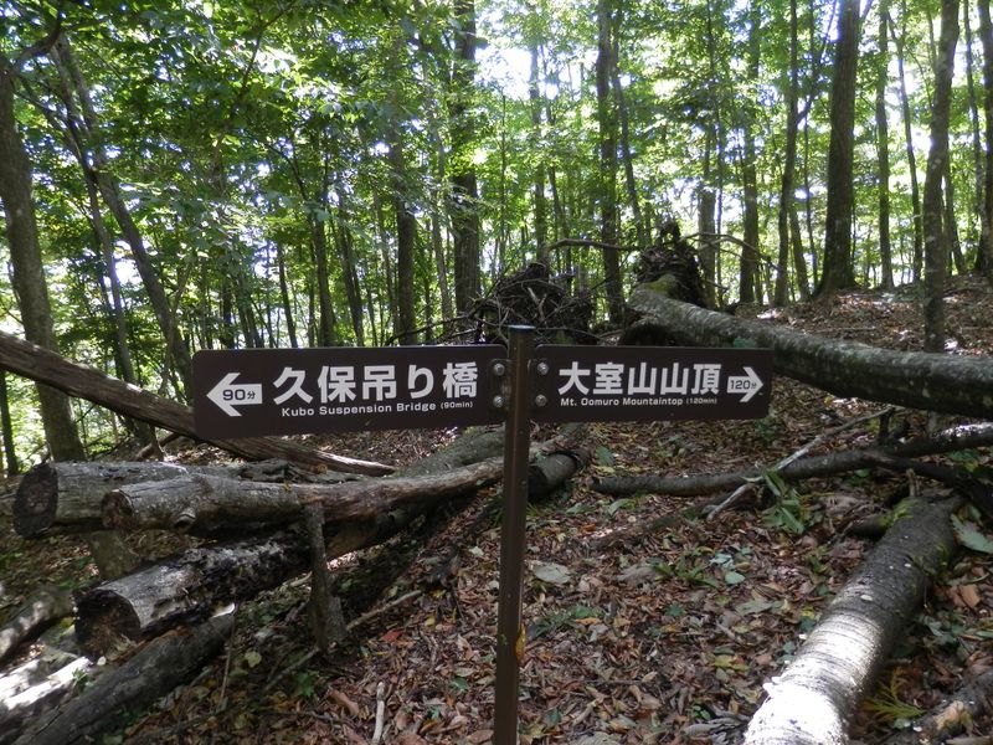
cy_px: 372
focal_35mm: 25
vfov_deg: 54.9
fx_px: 717
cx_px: 496
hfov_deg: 69.4
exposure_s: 1/30
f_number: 3
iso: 80
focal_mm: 4.5
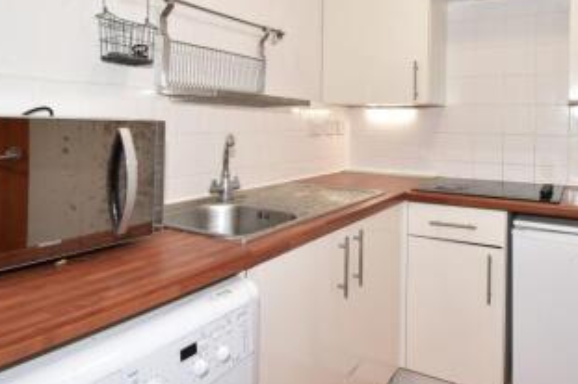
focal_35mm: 26
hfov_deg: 67.8
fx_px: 423
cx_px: 355
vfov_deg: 48.0
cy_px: 127
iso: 100
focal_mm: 11.5
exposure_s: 1/25
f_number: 5.6
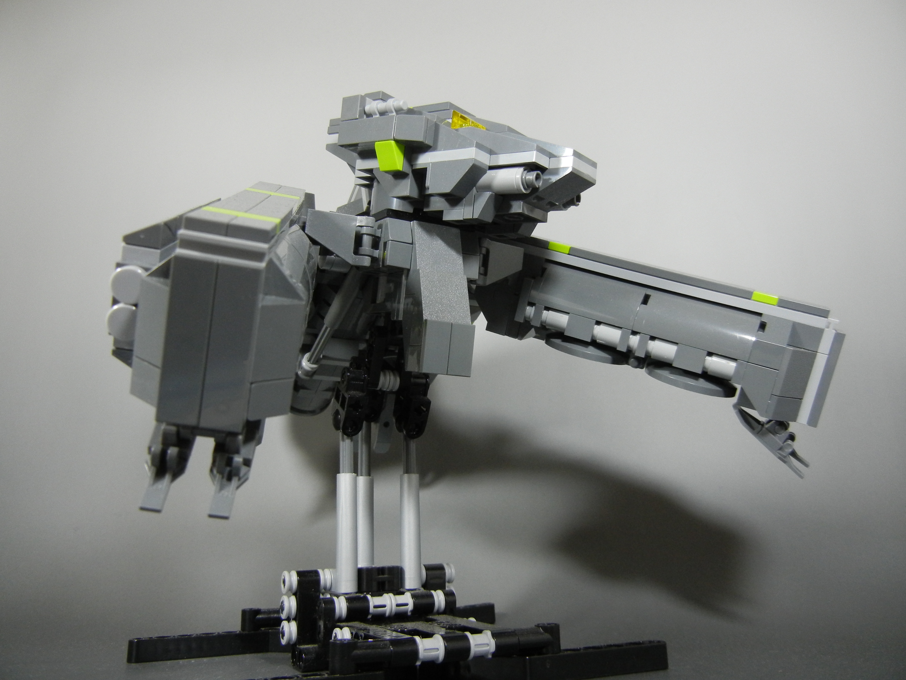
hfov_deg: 60.0
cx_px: 453
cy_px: 340
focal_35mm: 30
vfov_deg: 46.8
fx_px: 785
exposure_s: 1/49.3
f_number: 3.5
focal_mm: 5.4
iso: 400
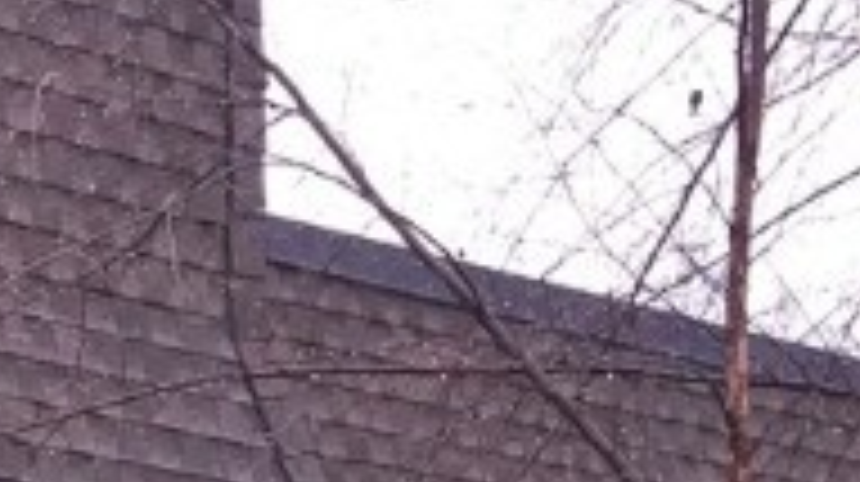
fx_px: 2893
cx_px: -432
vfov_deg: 8.4
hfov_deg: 15.6
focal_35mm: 127
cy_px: 1279
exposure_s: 1/120
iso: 50
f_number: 2.2
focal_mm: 4.15
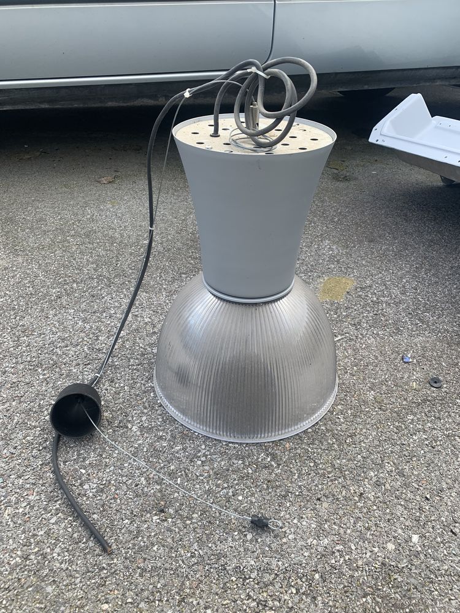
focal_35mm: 26
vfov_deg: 67.3
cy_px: 306
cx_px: 230
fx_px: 461
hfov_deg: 53.1
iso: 25
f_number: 1.8
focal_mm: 4.25
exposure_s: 1/442
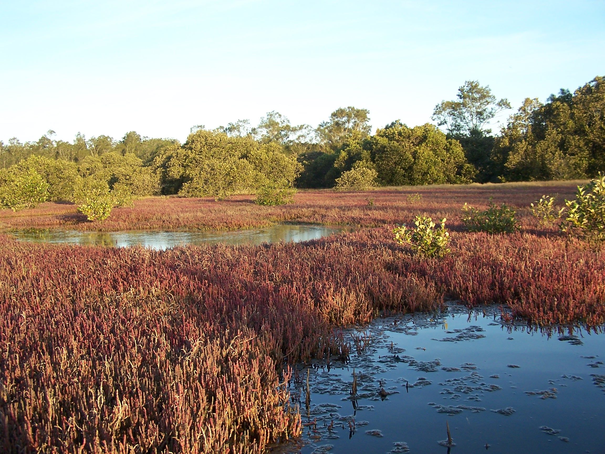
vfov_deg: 37.7
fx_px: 664
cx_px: 302
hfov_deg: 49.0
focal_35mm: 38
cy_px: 227
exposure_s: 1/180
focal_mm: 6.3
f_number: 2.8
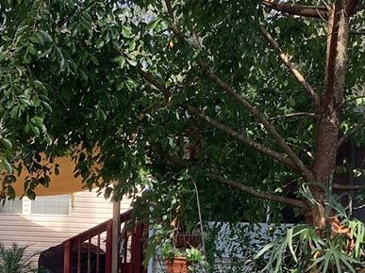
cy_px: 299
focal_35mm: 82
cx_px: 98
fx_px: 864
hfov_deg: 23.6
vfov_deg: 17.4
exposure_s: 1/109
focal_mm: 3.3
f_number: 2.4
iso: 25
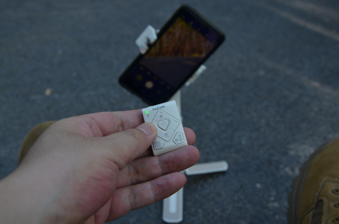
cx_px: 170
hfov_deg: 35.1
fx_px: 536
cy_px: 112
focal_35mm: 57
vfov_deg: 23.7
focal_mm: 38
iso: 100
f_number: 6.3
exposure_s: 1/80
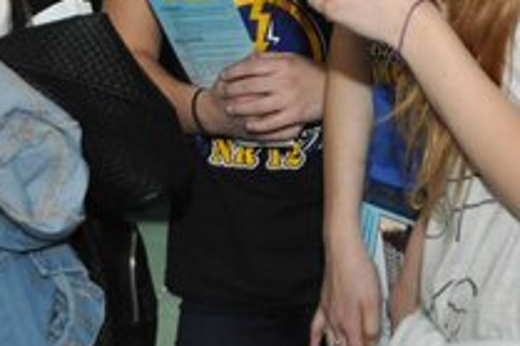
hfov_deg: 13.8
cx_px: 316
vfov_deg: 9.0
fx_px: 2150
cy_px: -157
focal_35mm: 149
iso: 1250
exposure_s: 1/125
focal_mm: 32
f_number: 4.2
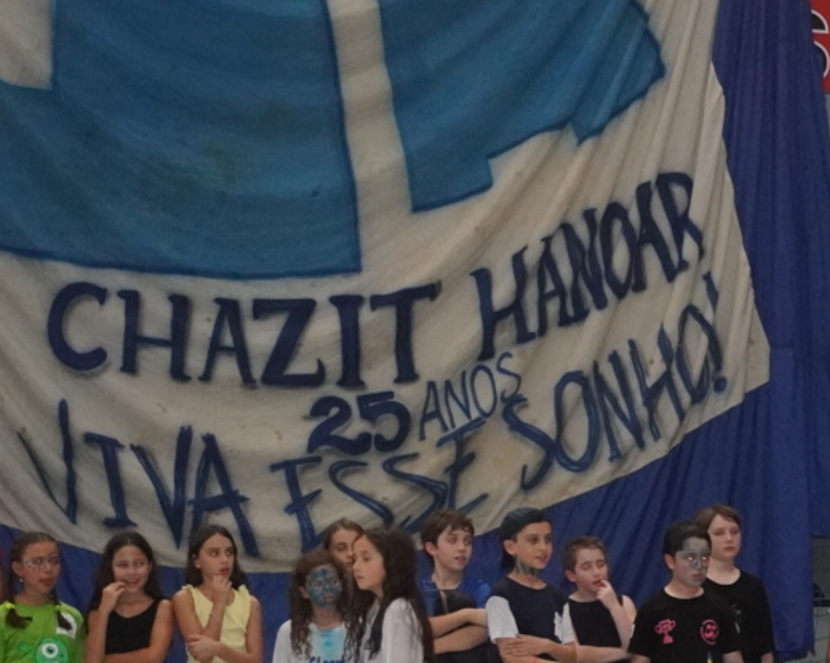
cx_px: 1151
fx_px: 2909
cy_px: 588
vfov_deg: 12.9
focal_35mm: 118
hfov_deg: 15.3
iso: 3200
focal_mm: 27
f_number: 4.5
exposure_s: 1/160
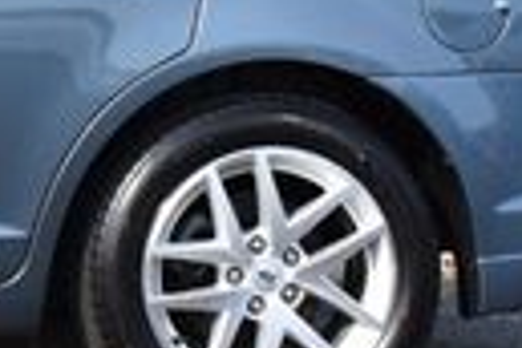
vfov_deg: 7.4
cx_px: -526
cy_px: 97
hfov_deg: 10.2
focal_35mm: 185
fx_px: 2689
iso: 200
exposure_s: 1/320
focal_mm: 25
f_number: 7.1
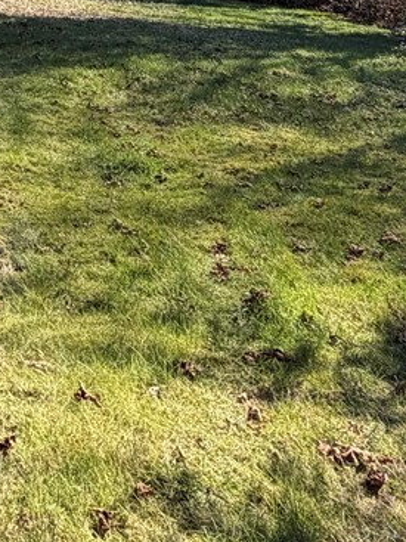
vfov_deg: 26.5
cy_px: -174
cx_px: 28
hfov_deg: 23.3
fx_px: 954
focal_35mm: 61
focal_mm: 2.22
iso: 40
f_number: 2.2
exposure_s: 1/664
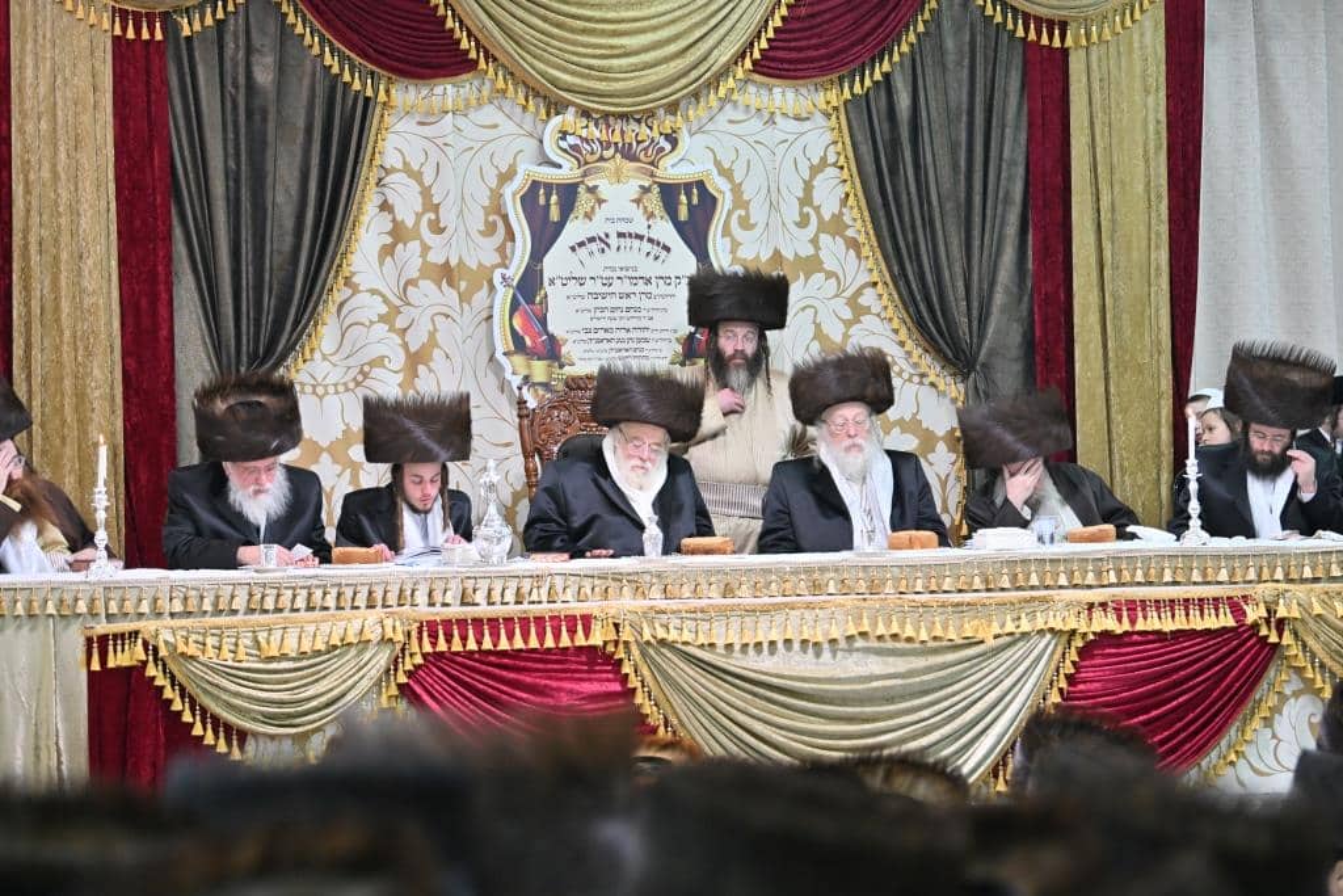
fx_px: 5037
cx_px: 672
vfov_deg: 10.2
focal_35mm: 135
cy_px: 448
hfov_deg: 15.2
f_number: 4
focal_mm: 135
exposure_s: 1/400
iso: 1000
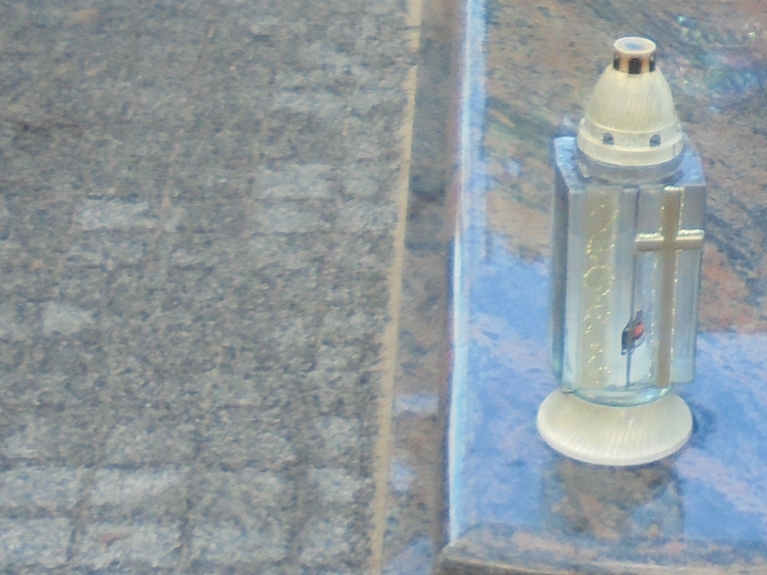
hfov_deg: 17.1
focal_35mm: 110
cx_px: 907
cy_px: 36
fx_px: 2437
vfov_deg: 13.3
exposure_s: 1/100
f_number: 3.5
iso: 100
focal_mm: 4.6
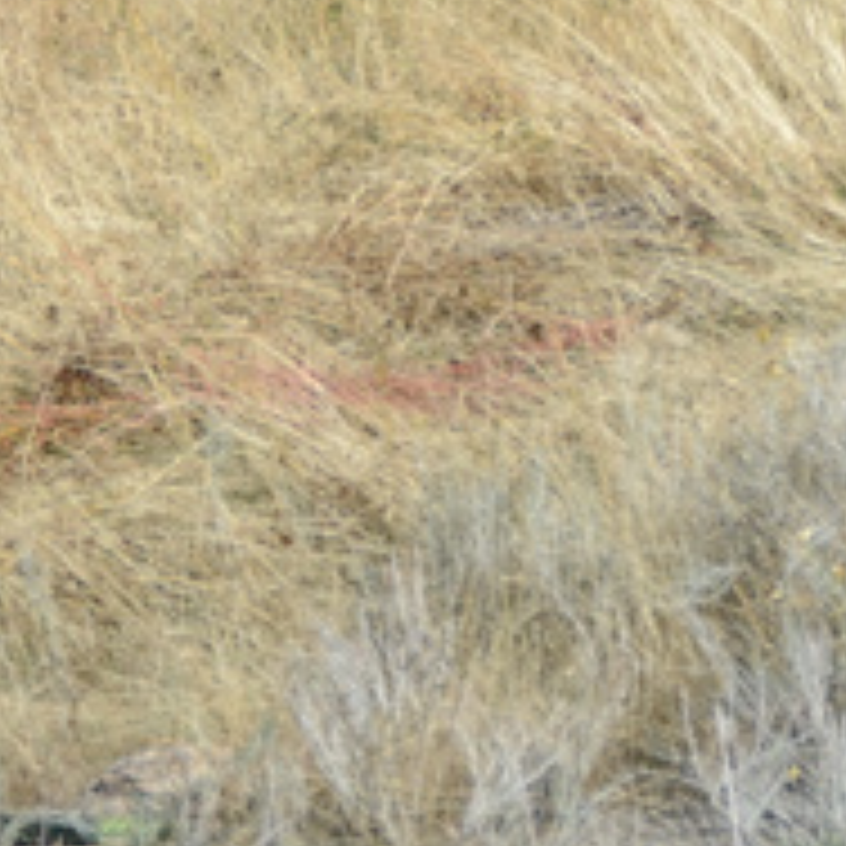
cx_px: 1004
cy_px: -634
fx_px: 8608
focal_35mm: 311
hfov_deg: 5.6
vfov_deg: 5.5
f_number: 4.5
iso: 100
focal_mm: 45
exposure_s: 1/800
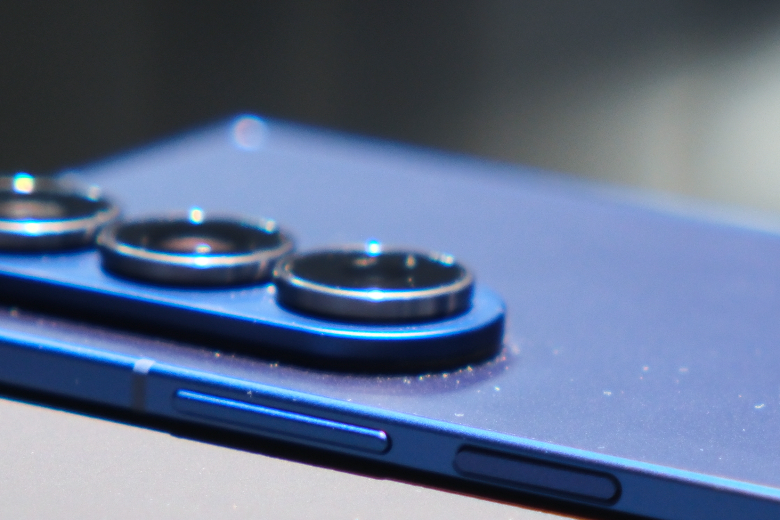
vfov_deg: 6.3
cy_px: 483
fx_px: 4701
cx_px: 759
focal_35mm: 217
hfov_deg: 9.4
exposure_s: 1/58
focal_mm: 42
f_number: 2.8
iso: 1250
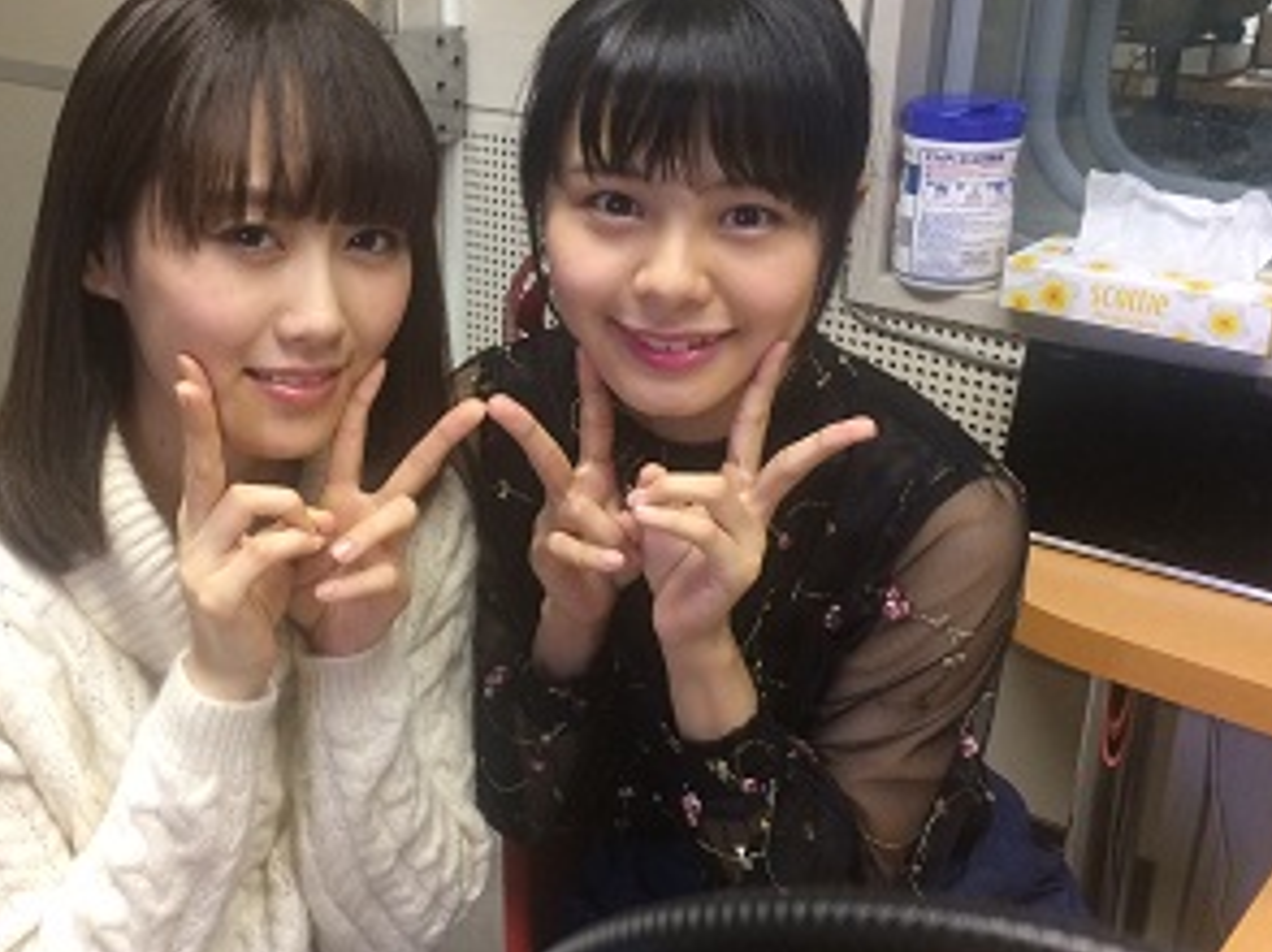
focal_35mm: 40
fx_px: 1469
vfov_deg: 35.9
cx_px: 487
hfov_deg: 46.5
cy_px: 444
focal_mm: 4.15
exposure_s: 1/30
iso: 160
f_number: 2.2
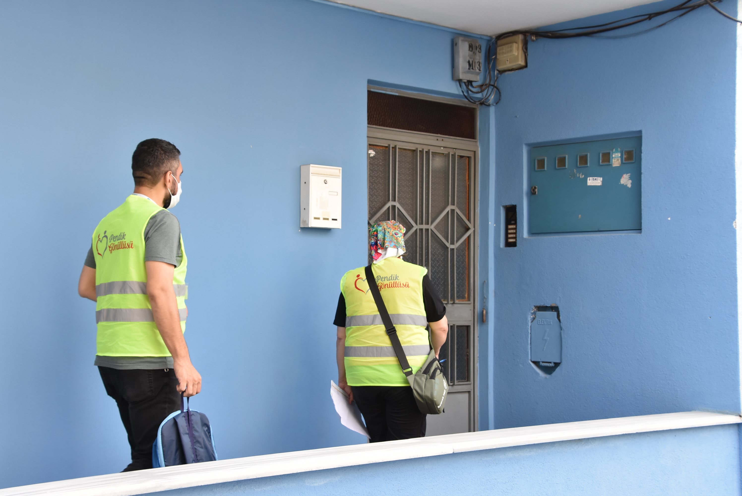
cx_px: 371
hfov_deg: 35.0
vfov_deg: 23.8
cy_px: 248
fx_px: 1176
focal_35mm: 57
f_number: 7.1
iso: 800
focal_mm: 38
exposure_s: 1/200
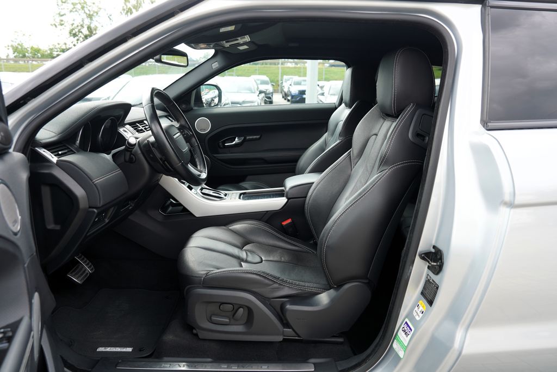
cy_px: 186
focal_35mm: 24
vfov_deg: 53.1
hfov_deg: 73.7
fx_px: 371
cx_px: 278
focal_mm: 24
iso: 100
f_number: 4.5
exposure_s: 1/80
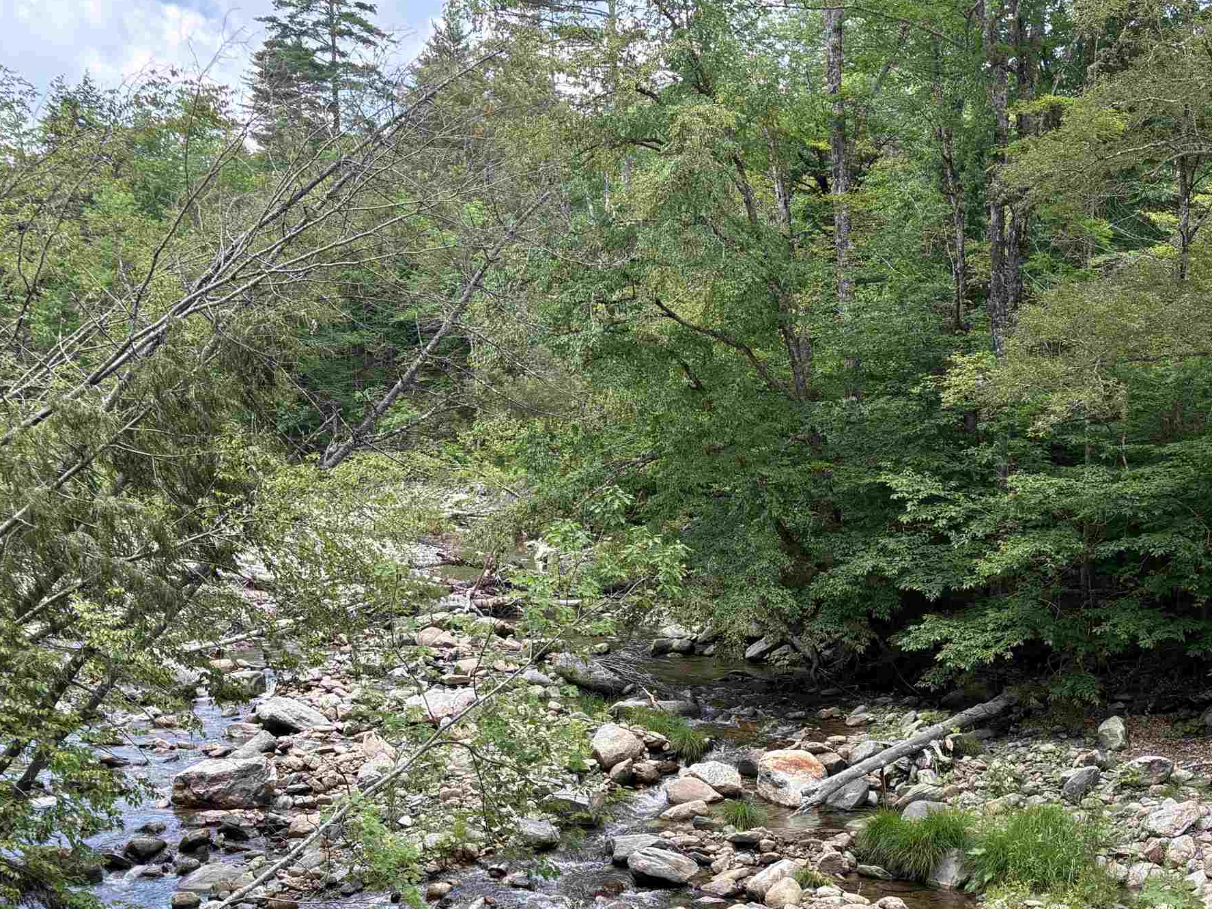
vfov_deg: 31.5
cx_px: 757
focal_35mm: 45
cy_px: 706
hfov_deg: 41.8
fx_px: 1575
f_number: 1.6
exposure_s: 1/477
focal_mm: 5.96
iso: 50
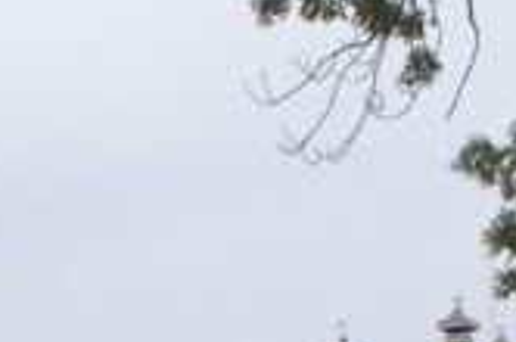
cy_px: 566
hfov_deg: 20.5
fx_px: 1402
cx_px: 65
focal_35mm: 98
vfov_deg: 12.9
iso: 100
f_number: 10
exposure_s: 1/125
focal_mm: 18
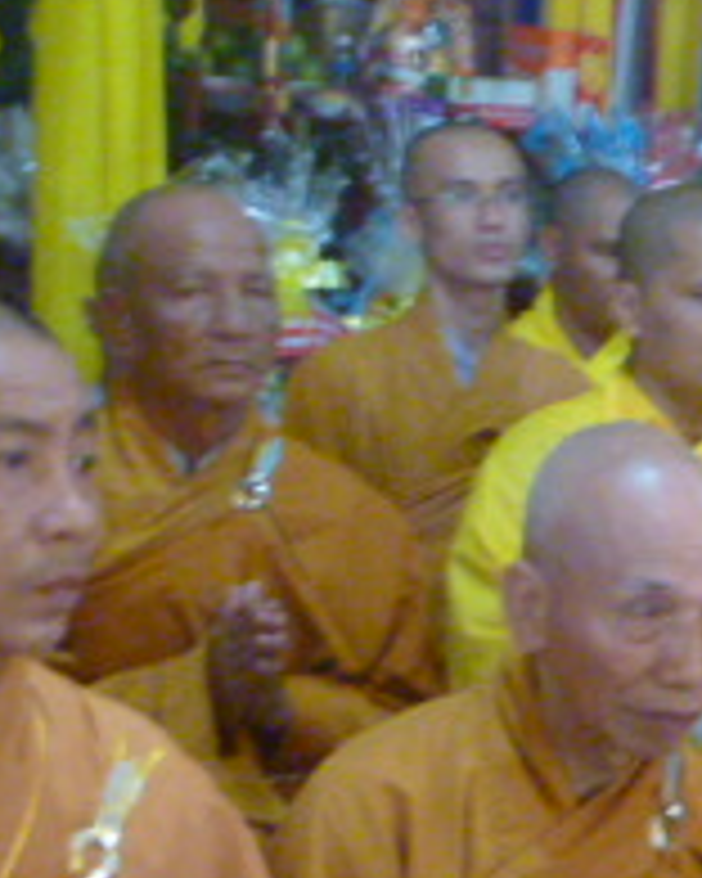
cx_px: 1318
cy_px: 1049
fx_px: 2909
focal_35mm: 112
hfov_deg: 12.4
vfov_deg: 16.5
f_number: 3.5
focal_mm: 6.3
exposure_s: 1/8
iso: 400
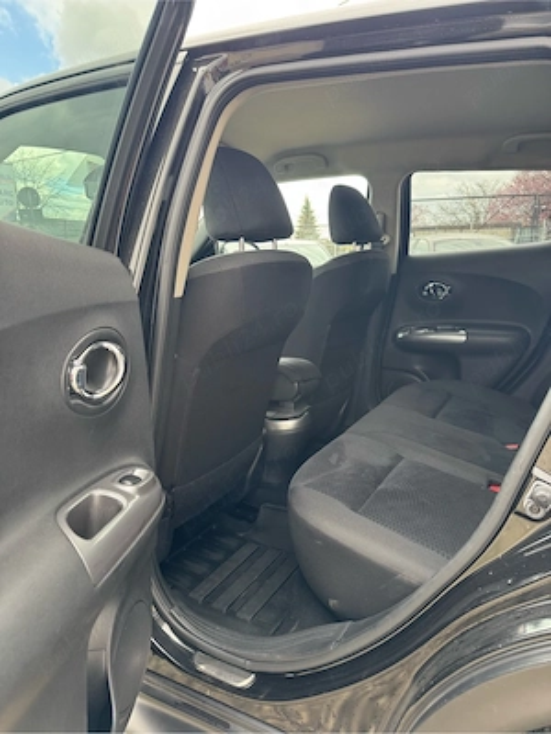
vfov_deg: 71.6
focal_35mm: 24
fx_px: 509
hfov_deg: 56.8
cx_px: 276
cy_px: 367
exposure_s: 1/121
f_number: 1.78
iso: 125
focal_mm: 6.76
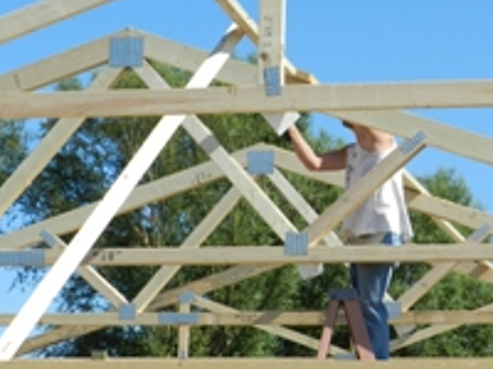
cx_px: 313
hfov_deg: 14.5
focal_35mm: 136
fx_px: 1937
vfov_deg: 10.9
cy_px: 69
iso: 160
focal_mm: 12.1
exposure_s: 1/800
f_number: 4.7
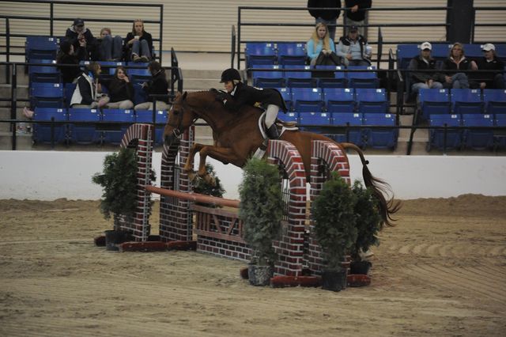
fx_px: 2810
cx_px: 253
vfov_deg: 6.9
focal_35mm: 200
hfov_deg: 10.3
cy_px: 168
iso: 6400
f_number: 2.8
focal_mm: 200
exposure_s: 1/400
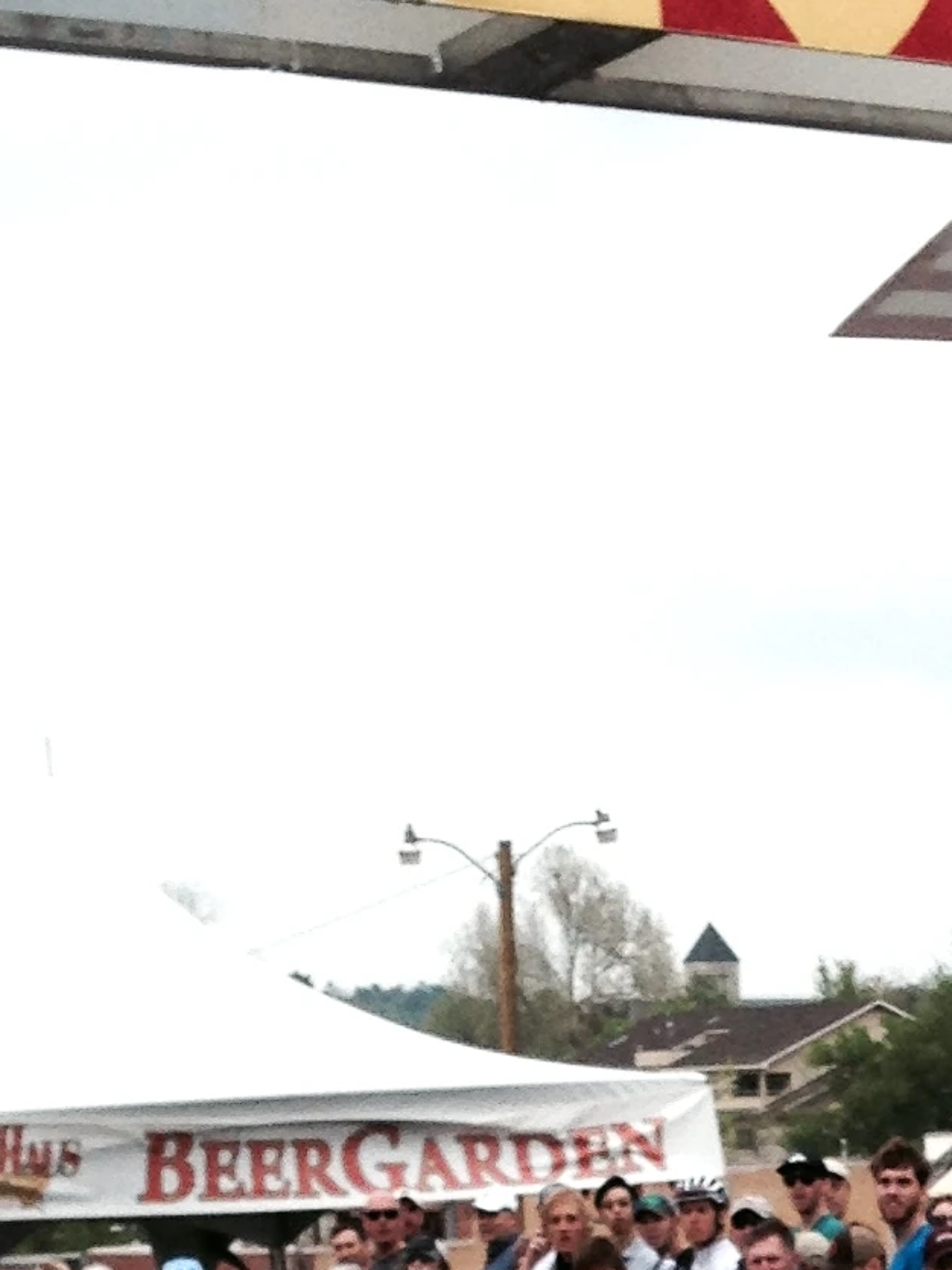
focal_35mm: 129
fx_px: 4732
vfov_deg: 14.5
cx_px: 849
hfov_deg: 11.4
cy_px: 1763
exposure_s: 1/935
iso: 50
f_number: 2.4
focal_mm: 4.12
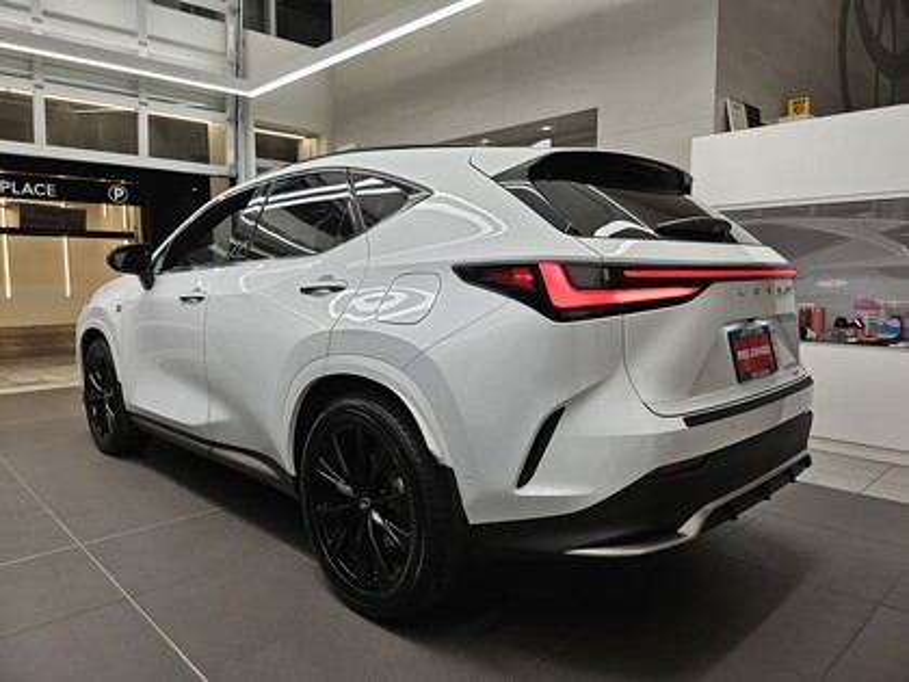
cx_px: 454
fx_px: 630
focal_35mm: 24
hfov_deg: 71.6
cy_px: 341
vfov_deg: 56.8
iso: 64
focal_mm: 5
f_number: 1.8
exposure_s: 1/163
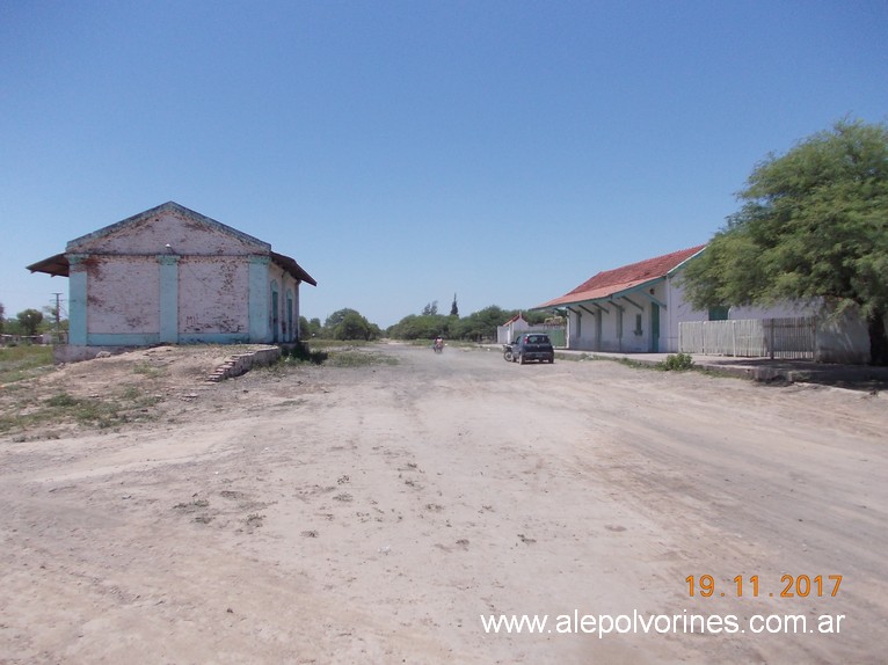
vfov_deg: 49.7
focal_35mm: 28
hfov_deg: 63.5
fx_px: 718
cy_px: 332
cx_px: 444
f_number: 5.4
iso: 80
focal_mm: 4
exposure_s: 1/500
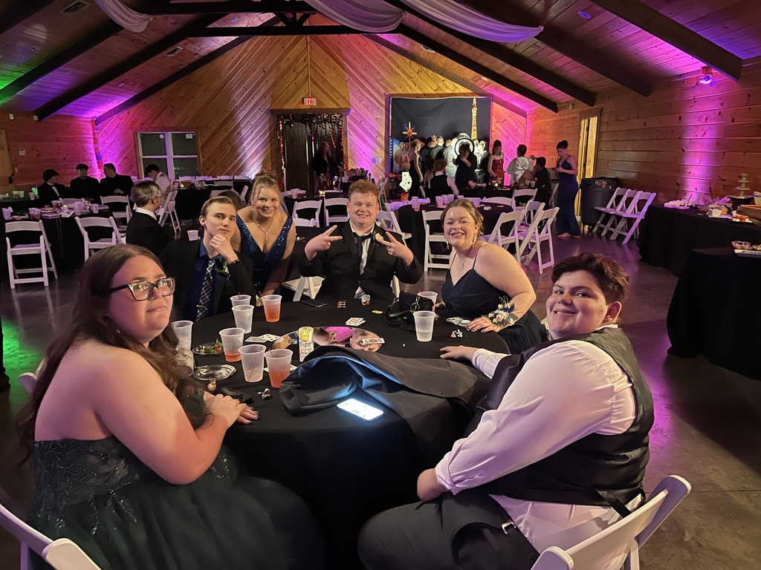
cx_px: 380
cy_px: 285
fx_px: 572
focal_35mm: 26
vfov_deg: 53.1
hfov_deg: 67.3
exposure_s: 1/24
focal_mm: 5.1
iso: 1000
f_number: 1.6
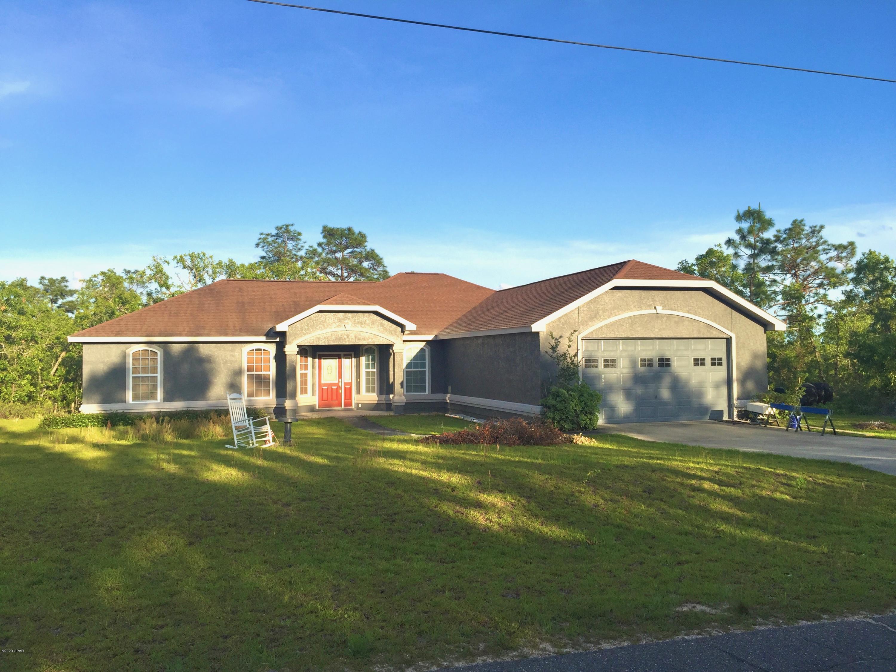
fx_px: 751
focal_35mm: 29
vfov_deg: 48.2
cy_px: 336
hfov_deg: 61.7
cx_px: 448
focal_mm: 4.15
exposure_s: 1/1130
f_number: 2.2
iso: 32
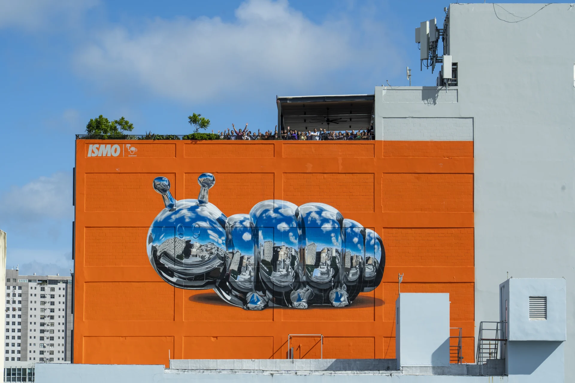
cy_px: 192
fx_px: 1677
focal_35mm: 105
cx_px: 288
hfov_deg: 19.5
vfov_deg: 13.0
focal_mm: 105
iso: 200
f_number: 10
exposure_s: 1/500
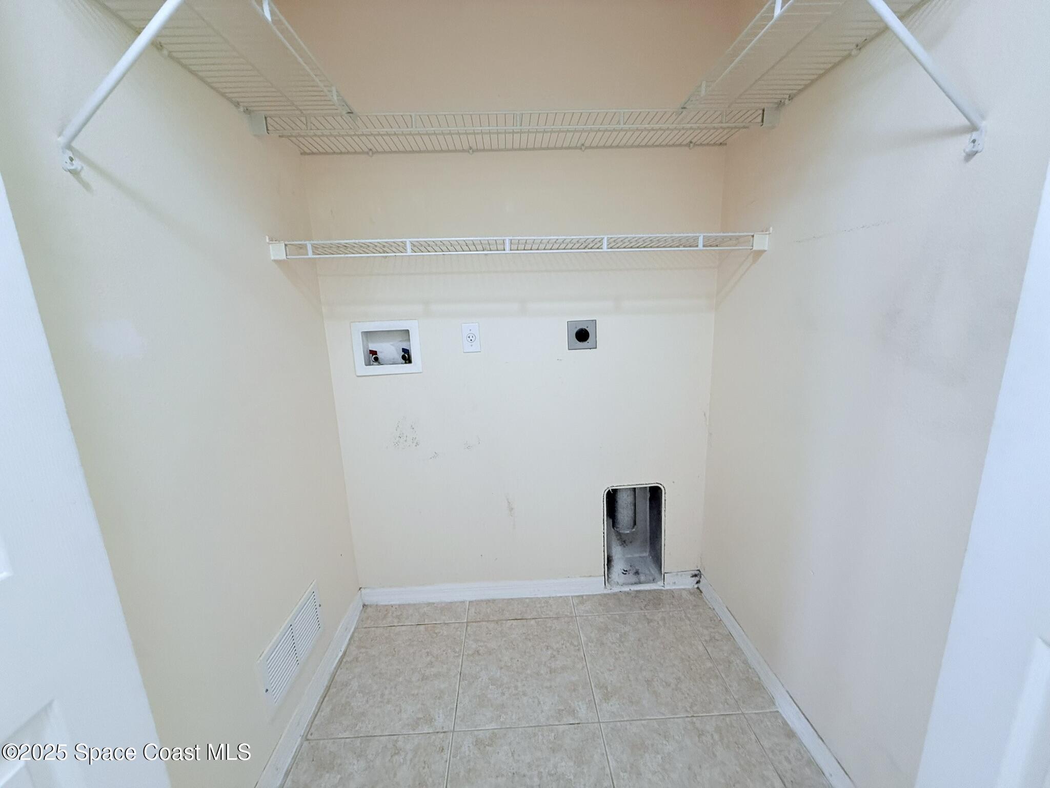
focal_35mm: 14
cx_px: 525
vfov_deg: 85.7
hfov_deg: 102.1
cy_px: 394
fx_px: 425
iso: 250
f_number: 2.2
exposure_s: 1/60
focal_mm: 2.22
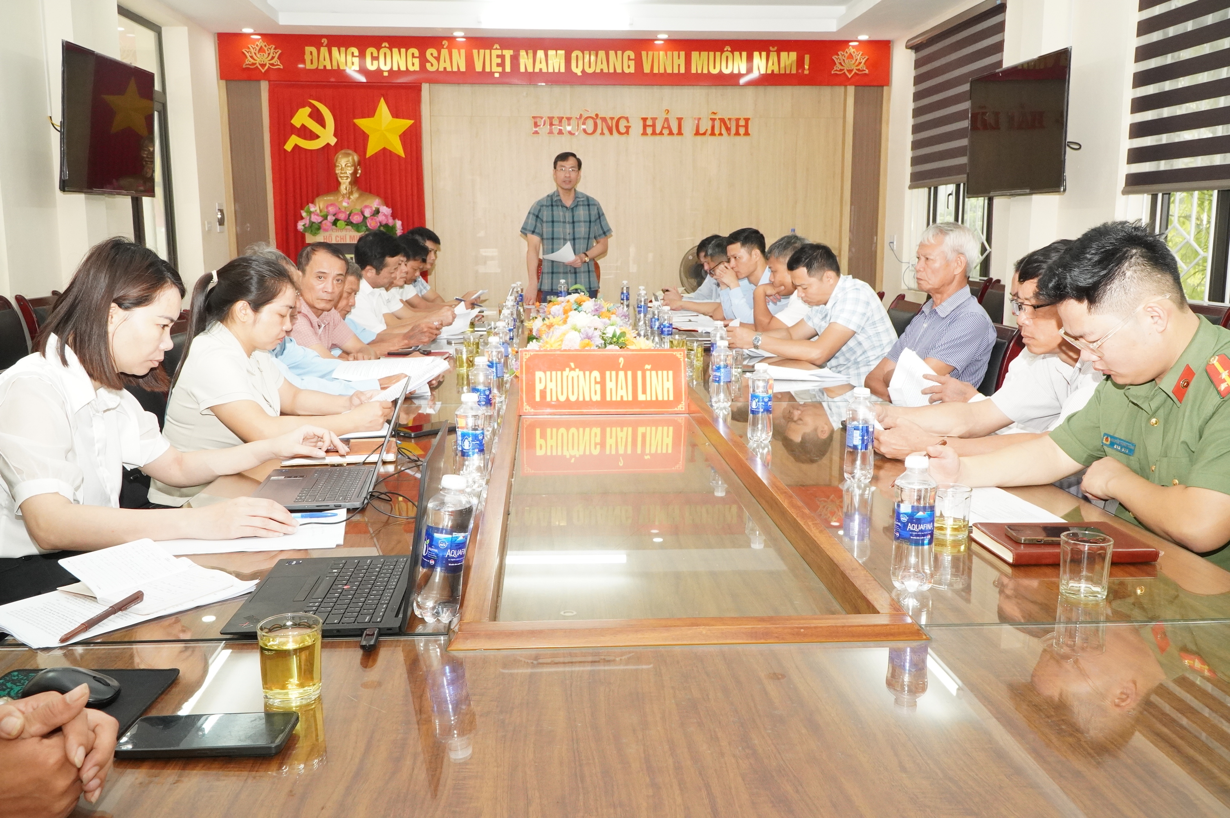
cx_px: 615
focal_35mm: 30
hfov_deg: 62.0
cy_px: 409
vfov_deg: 43.5
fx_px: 1024
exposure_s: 1/125
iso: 3200
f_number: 9
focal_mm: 20
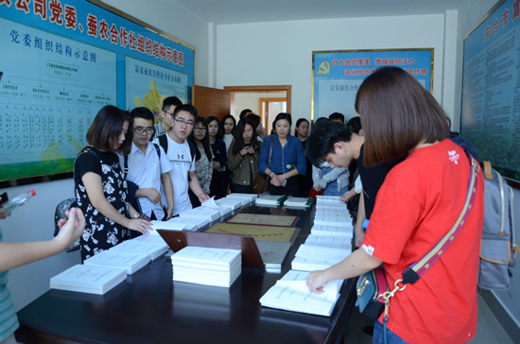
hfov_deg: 67.5
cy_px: 172
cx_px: 260
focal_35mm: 27
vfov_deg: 47.7
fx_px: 389
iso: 1000
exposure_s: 1/250
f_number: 4
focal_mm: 18
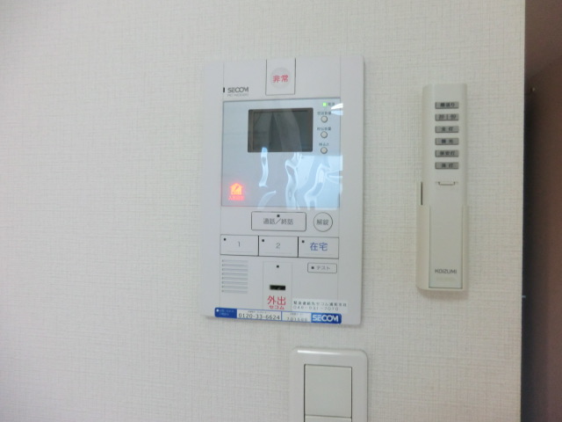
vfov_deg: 56.8
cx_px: 281
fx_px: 390
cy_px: 211
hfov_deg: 71.6
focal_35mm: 24
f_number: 3.2
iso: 250
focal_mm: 4.3
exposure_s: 1/60
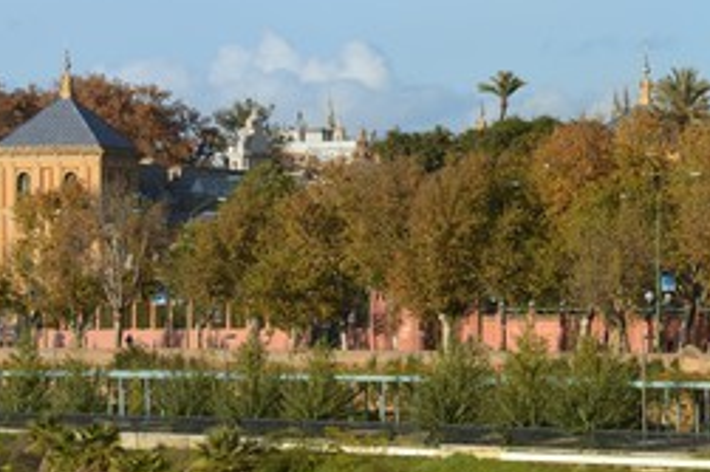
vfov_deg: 4.8
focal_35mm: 285
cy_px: 195
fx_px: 5617
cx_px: 495
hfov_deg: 7.2
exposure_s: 1/250
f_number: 11
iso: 200
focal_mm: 170
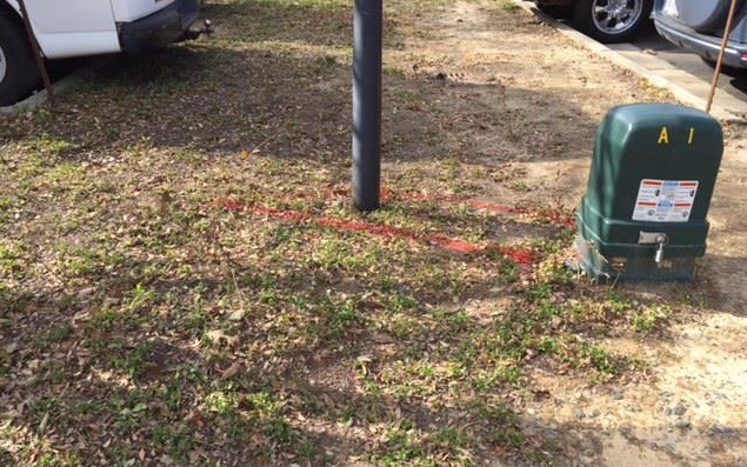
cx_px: 374
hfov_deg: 61.2
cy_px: 235
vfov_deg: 40.6
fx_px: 631
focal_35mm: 31
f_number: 2.2
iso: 32
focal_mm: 4.15
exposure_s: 1/482
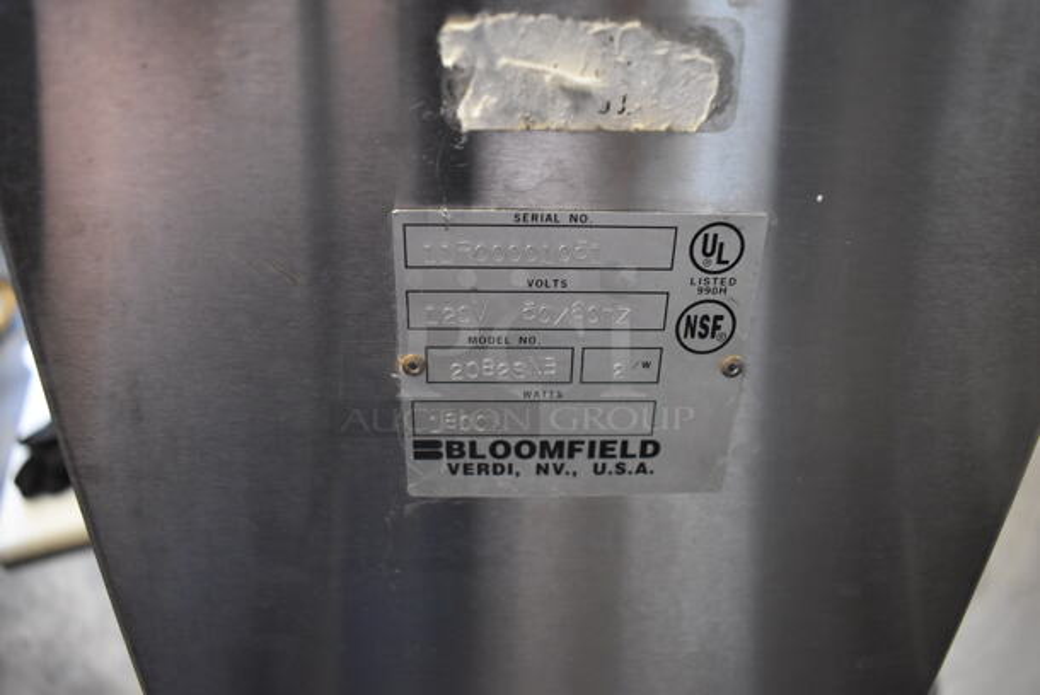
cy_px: 348
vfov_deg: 48.0
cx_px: 520
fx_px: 781
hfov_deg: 67.3
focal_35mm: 27
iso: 2500
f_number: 4
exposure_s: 1/60
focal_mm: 18
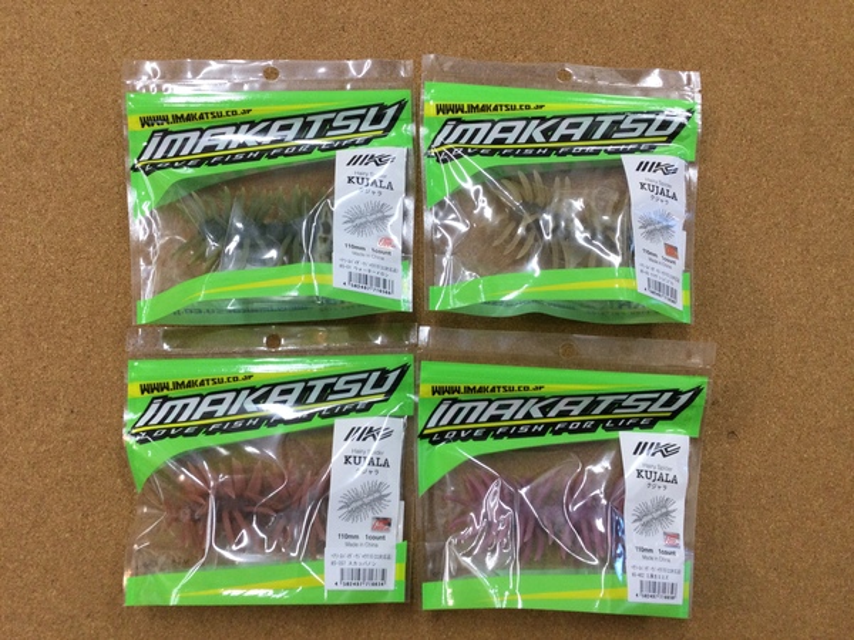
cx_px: 427
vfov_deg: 45.4
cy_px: 320
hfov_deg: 58.4
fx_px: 765
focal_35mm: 31
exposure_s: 1/30
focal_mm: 3.3
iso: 32
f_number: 2.4
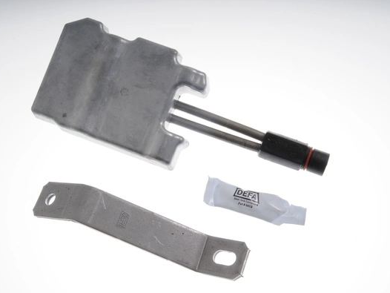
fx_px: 778
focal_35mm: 69
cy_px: 146
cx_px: 176
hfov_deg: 28.1
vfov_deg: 21.3
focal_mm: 42
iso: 400
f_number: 22
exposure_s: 1/250
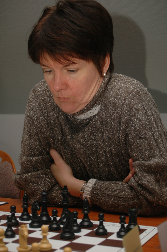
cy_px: 126
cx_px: 84
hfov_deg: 20.1
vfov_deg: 29.9
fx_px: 470
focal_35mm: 68
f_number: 5.6
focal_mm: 45
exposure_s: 1/60
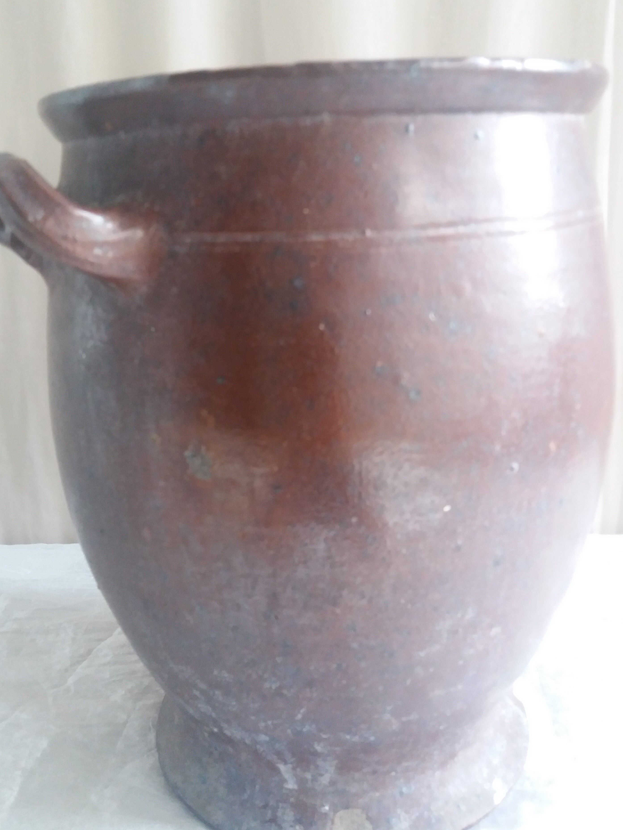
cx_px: 285
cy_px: 415
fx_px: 744
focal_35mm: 31
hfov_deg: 45.4
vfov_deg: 58.4
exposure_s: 1/17
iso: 200
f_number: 1.9
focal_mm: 3.7
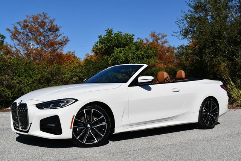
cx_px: 120
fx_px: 322
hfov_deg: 41.1
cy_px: 80
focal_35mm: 48
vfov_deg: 28.1
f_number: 10
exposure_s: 1/400
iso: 100
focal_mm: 24
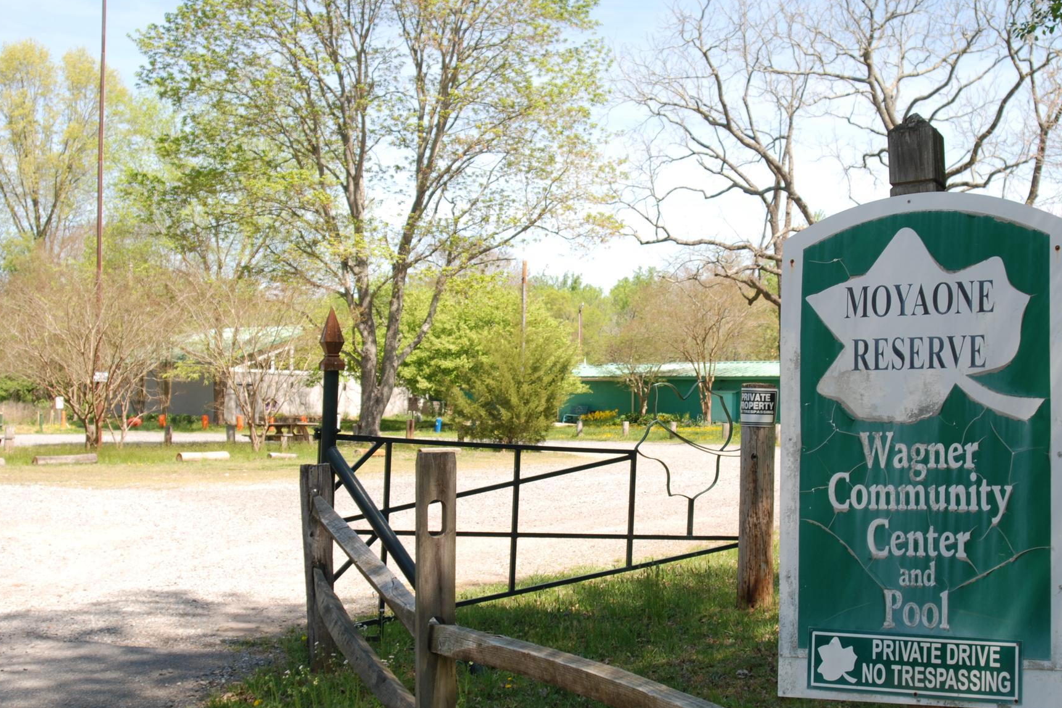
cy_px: 419
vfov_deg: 26.9
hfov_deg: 39.5
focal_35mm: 50
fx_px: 1475
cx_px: 614
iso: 100
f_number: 6.3
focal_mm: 28
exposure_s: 1/160
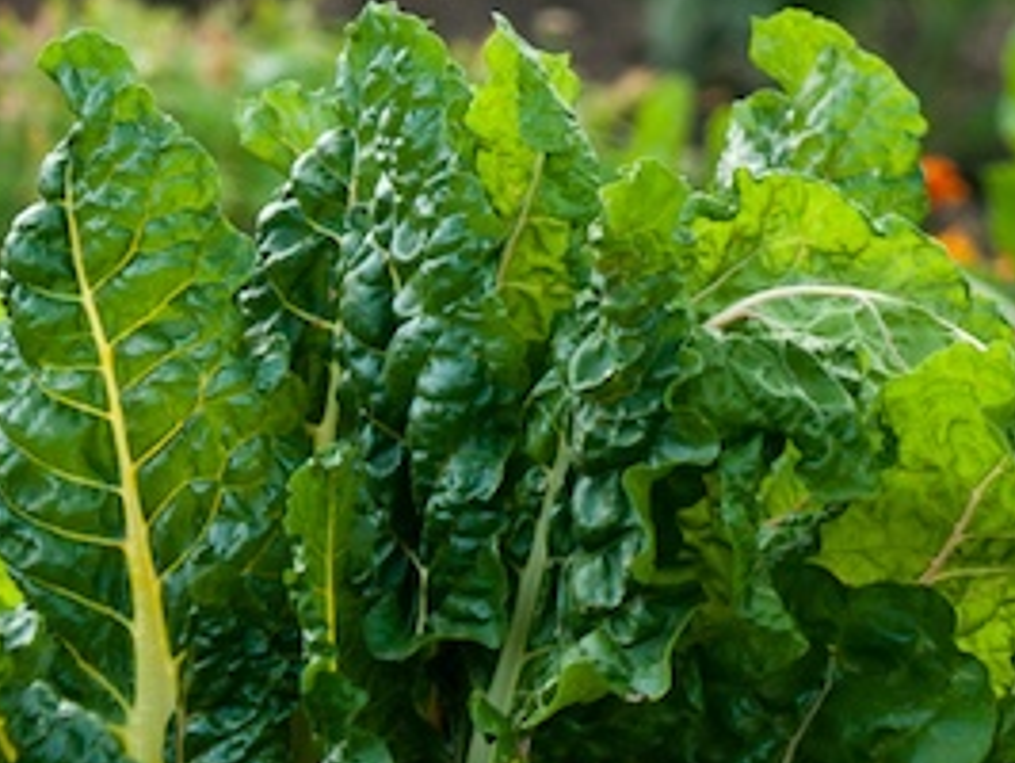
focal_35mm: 633
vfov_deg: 2.4
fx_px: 18577
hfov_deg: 3.1
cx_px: 1412
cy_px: 378
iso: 200
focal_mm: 130
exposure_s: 1/40
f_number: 2.8
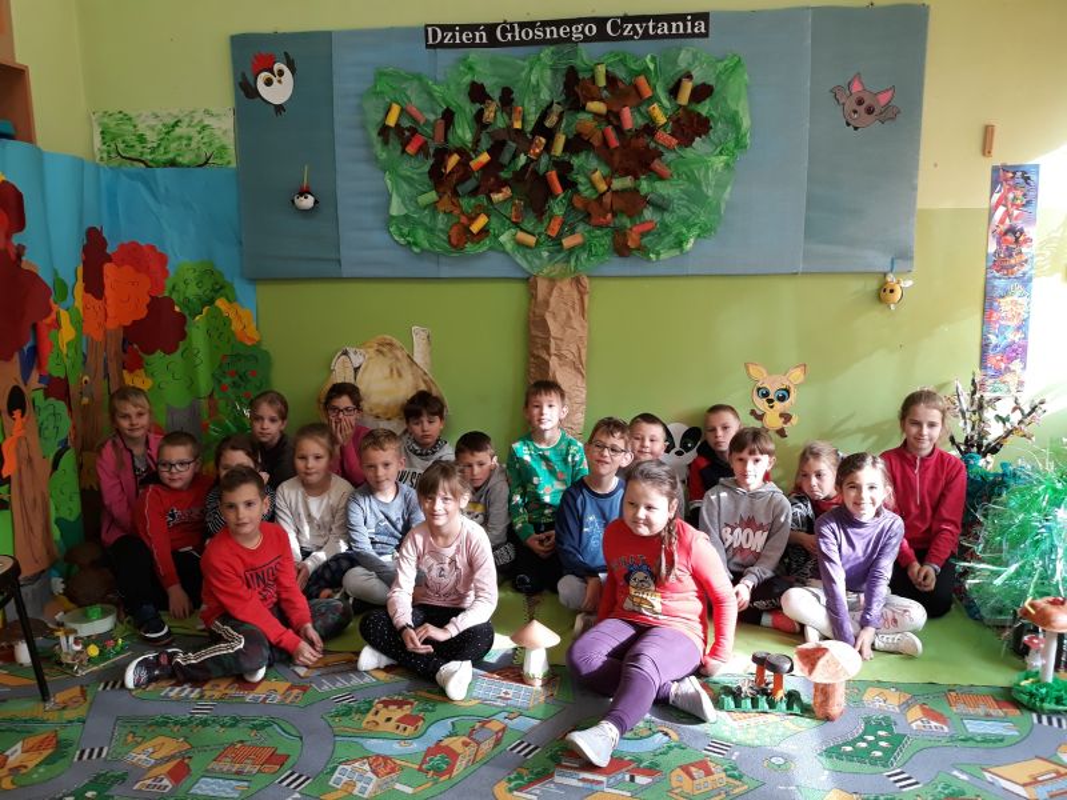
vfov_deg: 51.4
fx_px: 832
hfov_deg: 65.3
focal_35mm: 27
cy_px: 400
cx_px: 534
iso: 50
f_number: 1.7
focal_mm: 3.71
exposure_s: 1/50
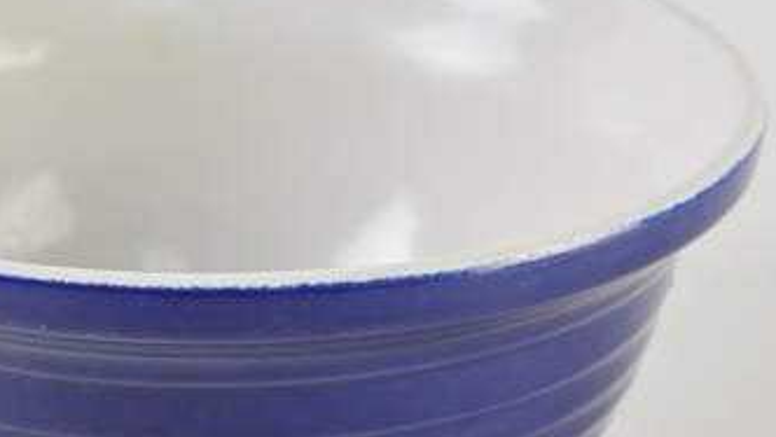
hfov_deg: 15.1
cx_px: 264
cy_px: 362
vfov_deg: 8.5
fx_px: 2923
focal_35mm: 142
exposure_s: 1/80
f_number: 5.6
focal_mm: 50
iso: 400
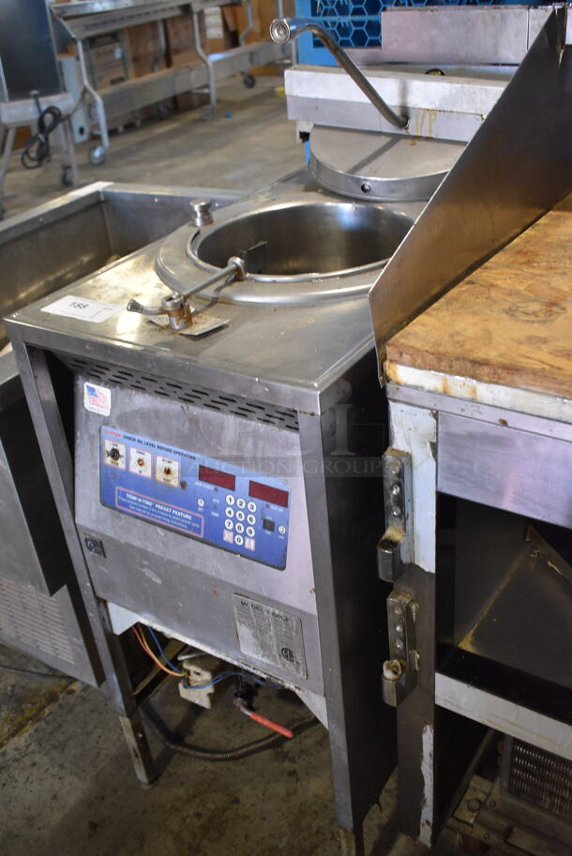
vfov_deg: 53.1
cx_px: 286
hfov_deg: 36.9
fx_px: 857
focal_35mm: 36
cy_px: 428
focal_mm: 24
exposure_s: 1/125
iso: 1400
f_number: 3.8
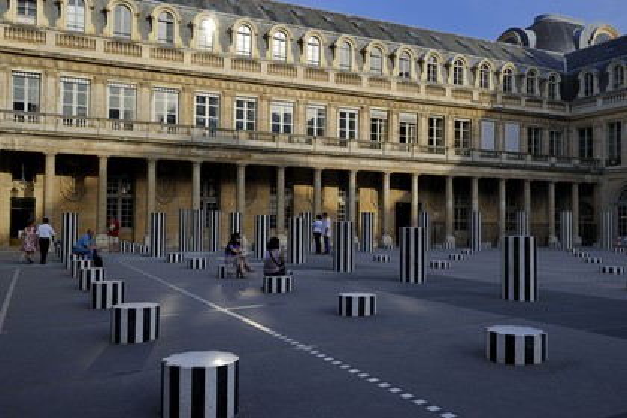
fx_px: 592
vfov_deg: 38.9
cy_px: 209
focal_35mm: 34
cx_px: 314
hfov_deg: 55.8
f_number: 8
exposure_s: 1/320
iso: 200
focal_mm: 34
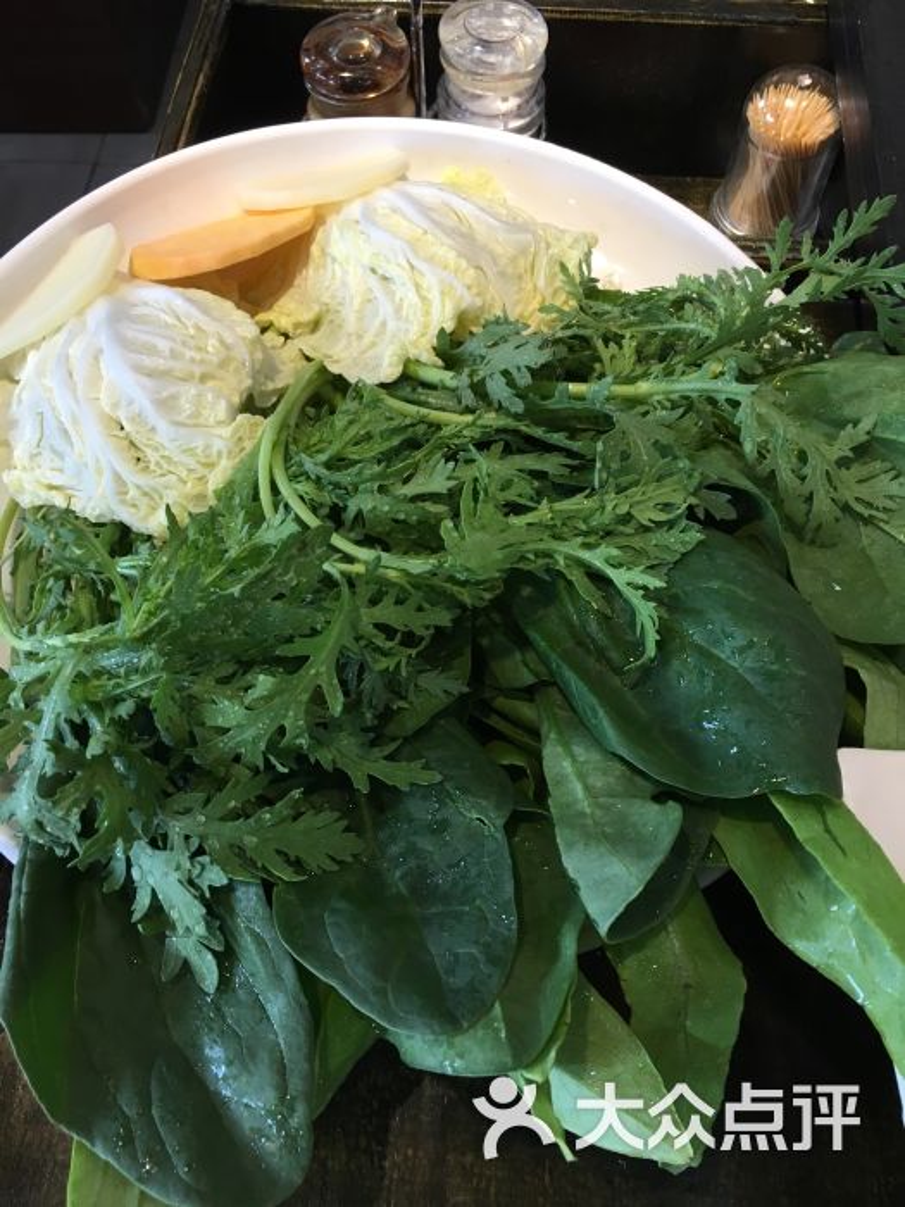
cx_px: 452
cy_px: 604
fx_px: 1011
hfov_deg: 48.2
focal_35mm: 29
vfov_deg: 61.7
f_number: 2.2
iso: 50
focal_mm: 4.15
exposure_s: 1/33
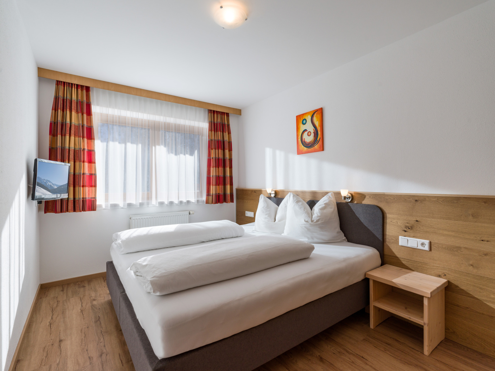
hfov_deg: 94.5
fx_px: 229
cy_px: 186
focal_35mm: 16
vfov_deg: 78.1
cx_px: 248
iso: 400
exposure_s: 1/320
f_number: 8
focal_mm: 21
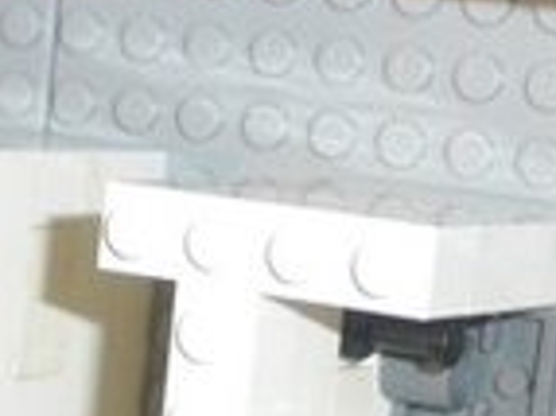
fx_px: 2584
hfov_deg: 12.1
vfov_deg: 9.0
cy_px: 572
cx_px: -68
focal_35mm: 161
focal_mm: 6.3
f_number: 3.5
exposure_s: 1/50
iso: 400
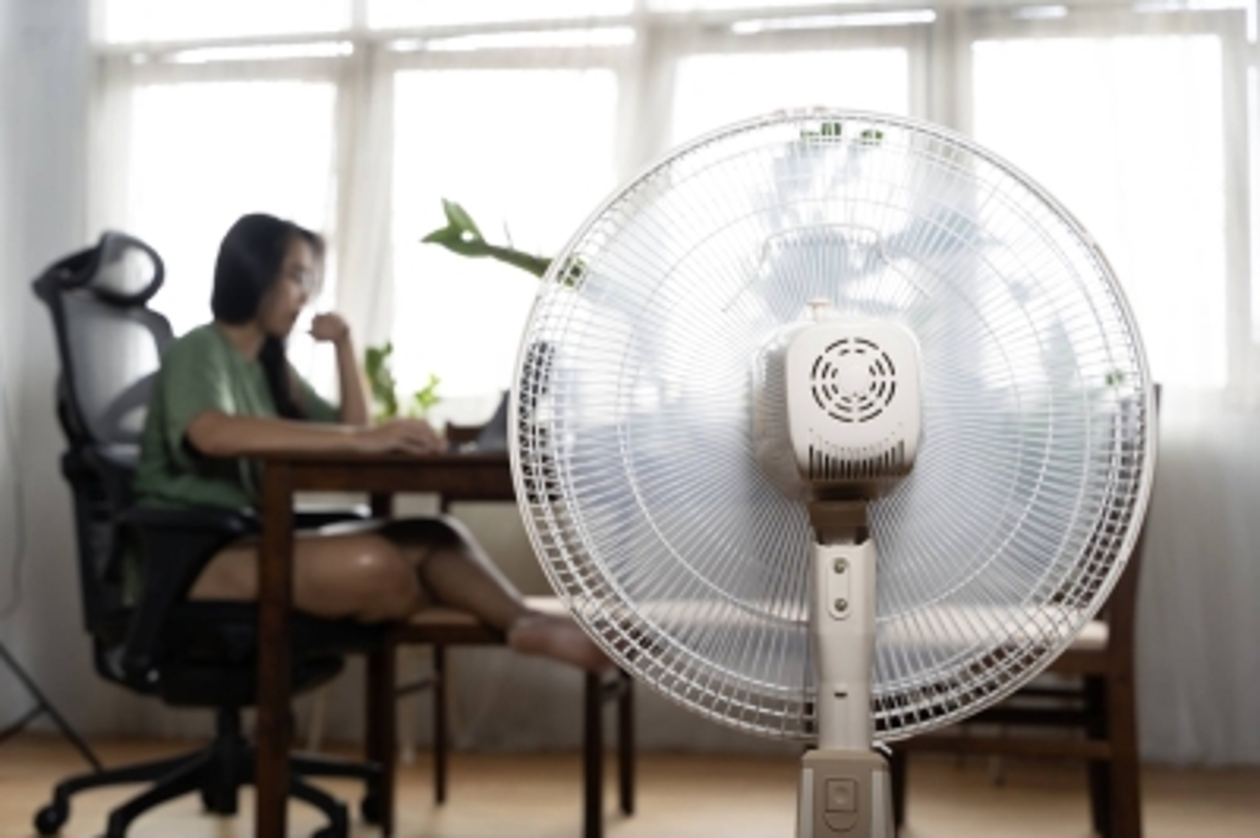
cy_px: 419
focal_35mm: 49
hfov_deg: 40.4
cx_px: 630
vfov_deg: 27.5
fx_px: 1714
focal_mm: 49
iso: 400
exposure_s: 1/60
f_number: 4.5
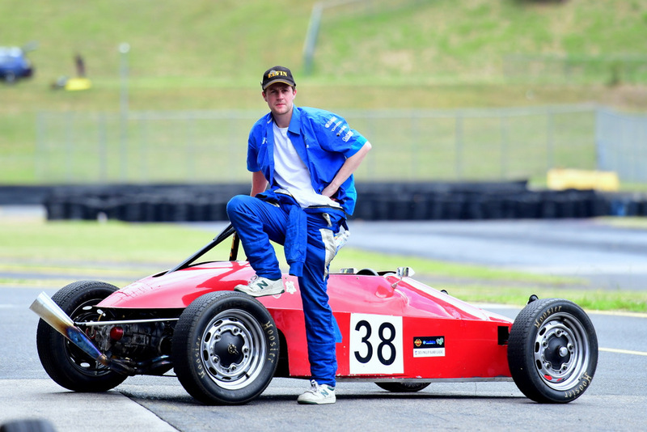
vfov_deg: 4.6
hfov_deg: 6.9
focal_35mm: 300
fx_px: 5393
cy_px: 216
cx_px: 324
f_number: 2.8
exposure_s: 1/640
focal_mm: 200
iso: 500
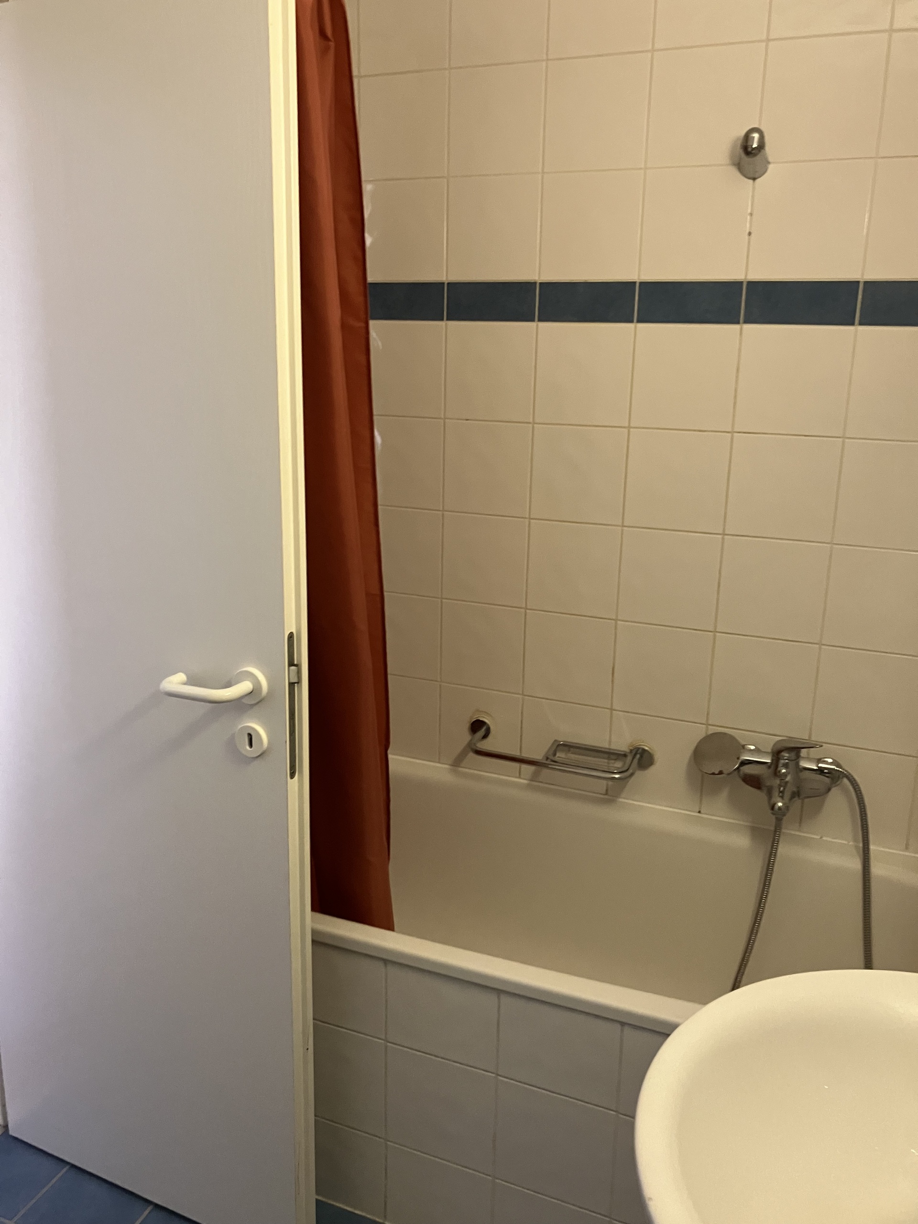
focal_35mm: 28
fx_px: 990
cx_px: 459
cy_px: 612
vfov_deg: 63.4
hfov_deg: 49.7
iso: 320
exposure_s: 1/50
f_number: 1.8
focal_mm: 3.99
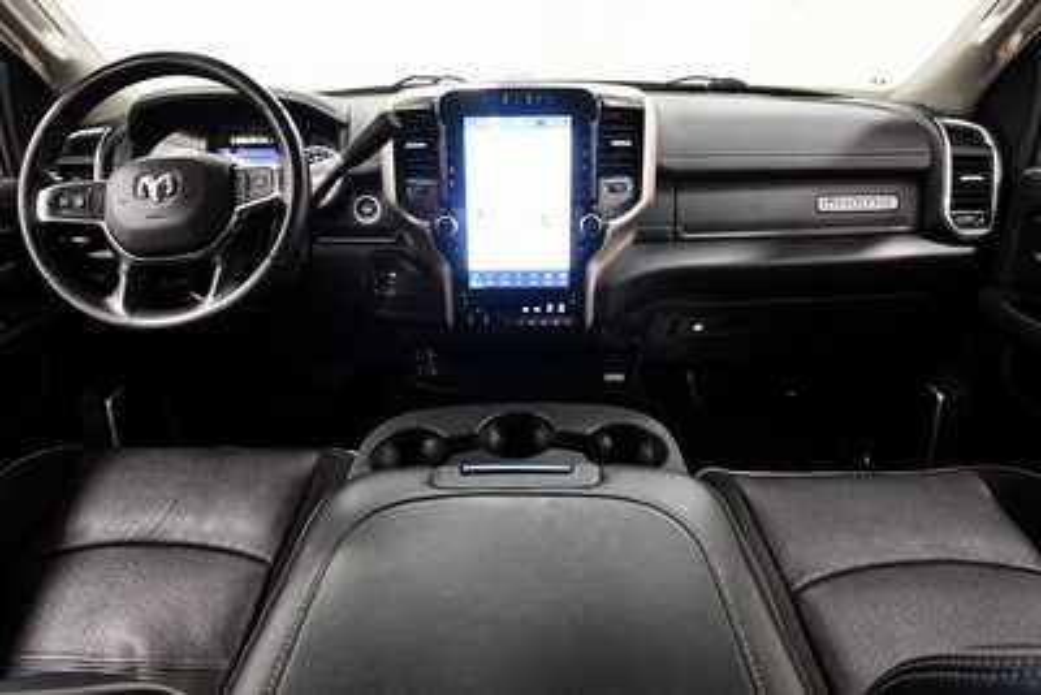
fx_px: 550
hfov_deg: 86.9
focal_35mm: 19
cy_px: 348
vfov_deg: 64.6
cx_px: 520
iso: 3200
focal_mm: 13
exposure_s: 1/100
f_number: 4.8
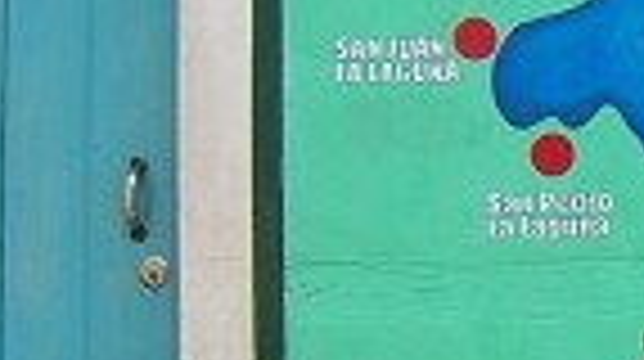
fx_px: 2251
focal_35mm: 132
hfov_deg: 14.7
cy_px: 266
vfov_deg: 9.1
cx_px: 1072
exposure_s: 1/320
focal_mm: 6.2
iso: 80
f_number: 2.8
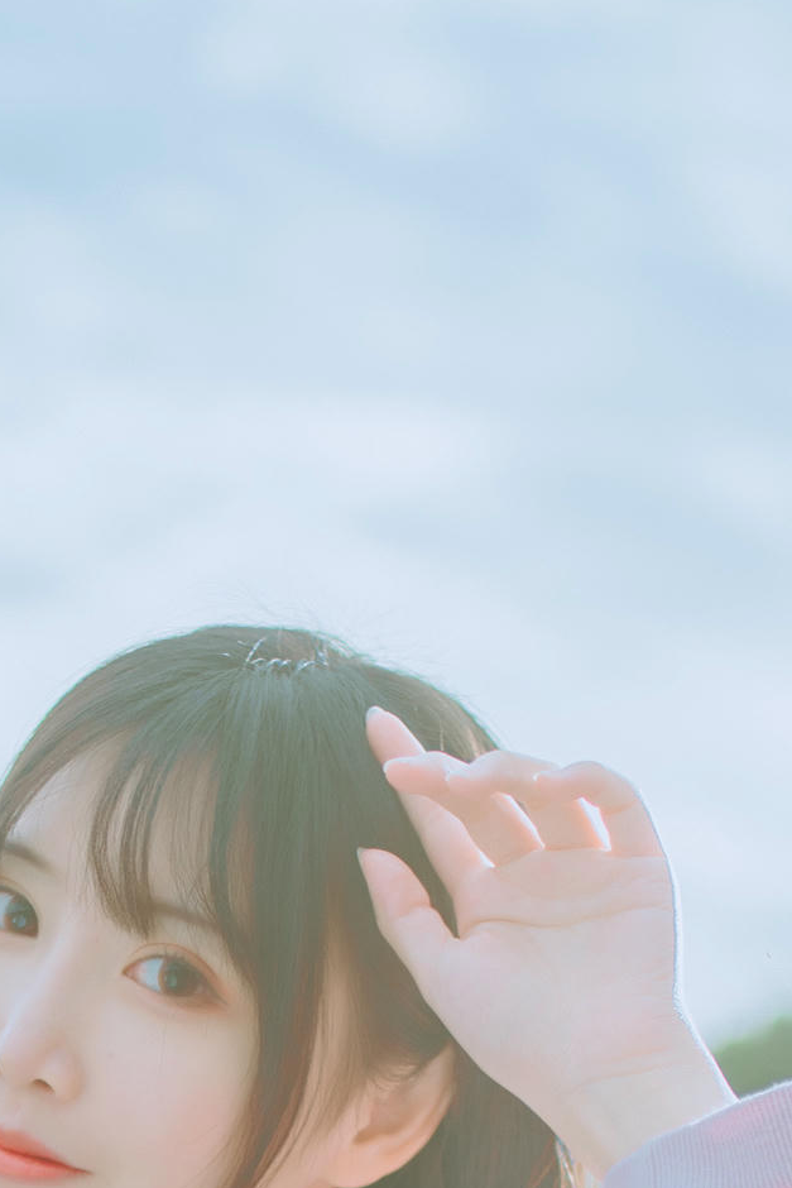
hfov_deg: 9.9
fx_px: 4519
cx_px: -10
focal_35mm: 137
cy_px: 1701
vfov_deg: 14.1
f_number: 1.4
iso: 64
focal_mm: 35
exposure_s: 1/3200
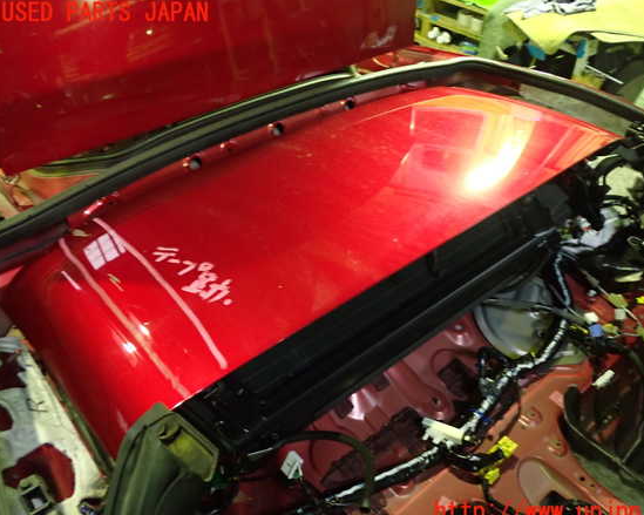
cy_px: 263
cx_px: 347
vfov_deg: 45.8
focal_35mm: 32
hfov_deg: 55.6
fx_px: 610
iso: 800
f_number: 2.3
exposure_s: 1/20
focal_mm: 5.4
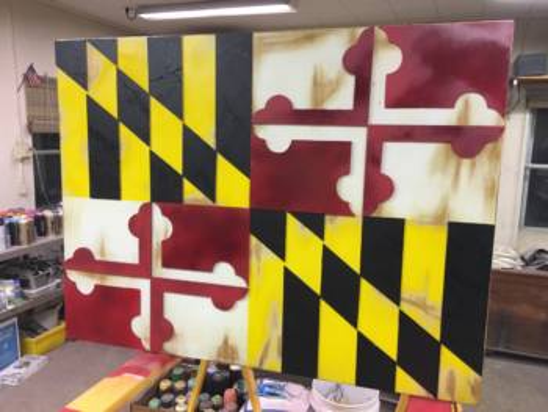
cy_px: 206
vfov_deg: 48.3
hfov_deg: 61.6
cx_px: 274
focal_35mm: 29
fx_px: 459
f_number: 2.2
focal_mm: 4.15
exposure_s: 1/30
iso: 160
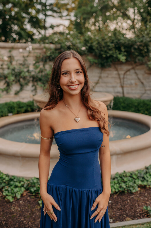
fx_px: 221
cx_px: 76
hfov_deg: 37.8
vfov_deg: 54.5
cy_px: 114
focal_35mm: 35
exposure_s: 1/500
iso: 250
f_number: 2.8
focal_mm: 35
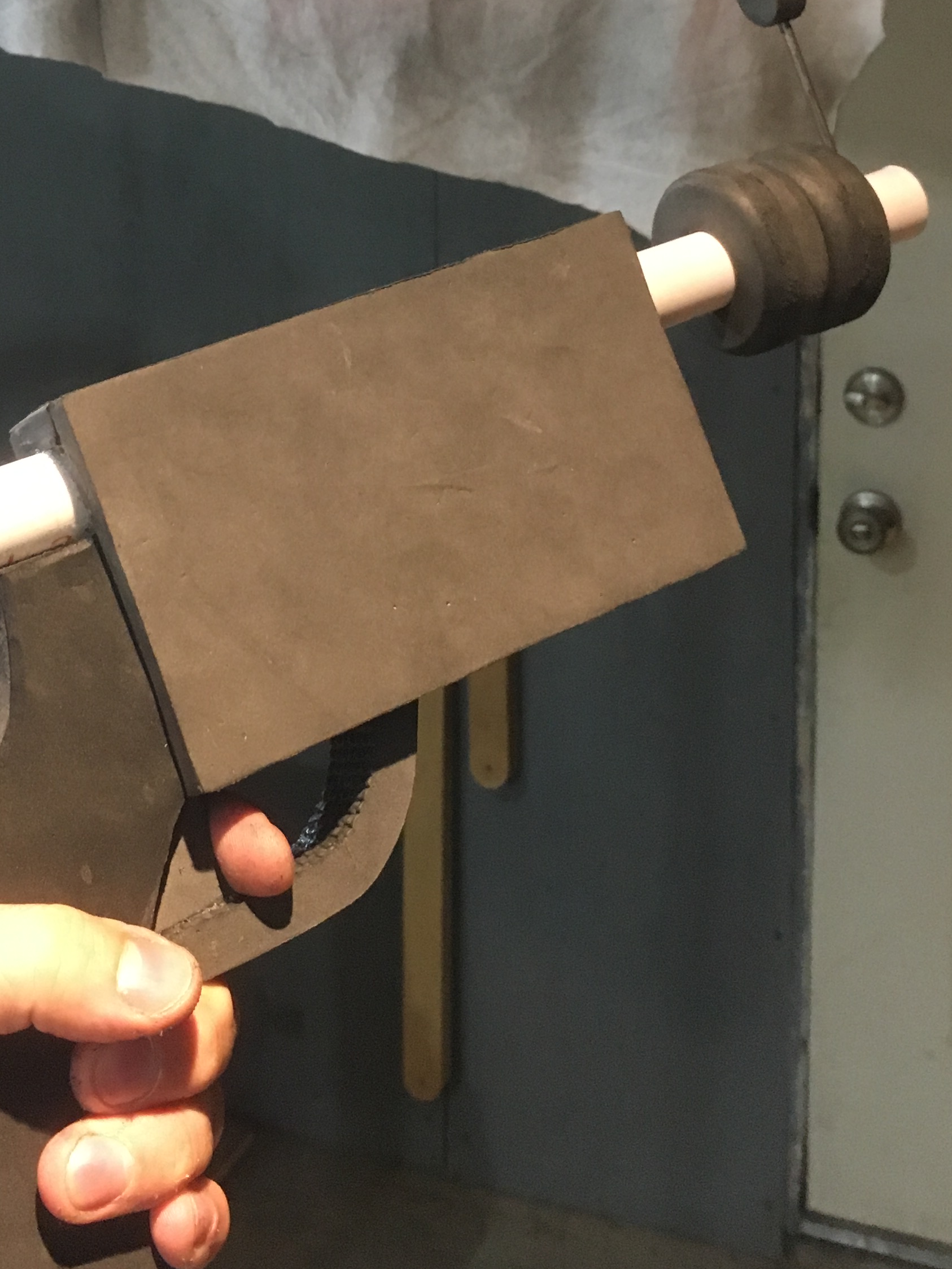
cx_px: 361
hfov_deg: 27.9
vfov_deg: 35.8
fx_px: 1907
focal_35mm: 52
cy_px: 284
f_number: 2.2
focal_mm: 4.15
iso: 200
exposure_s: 1/30
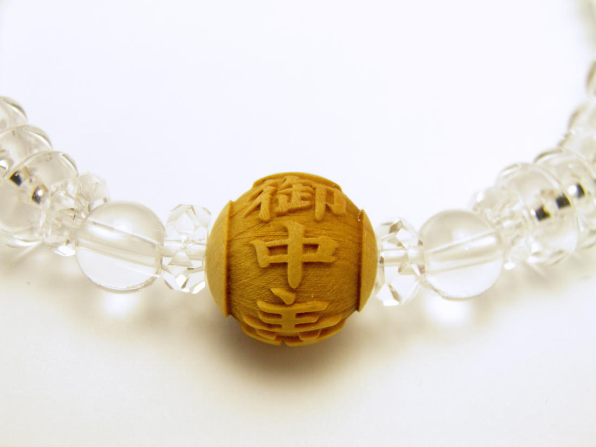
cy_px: 224
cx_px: 298
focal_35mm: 84
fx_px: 1446
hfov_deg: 23.3
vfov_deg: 17.6
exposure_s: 1/40
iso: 100
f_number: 3.9
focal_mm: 15.2
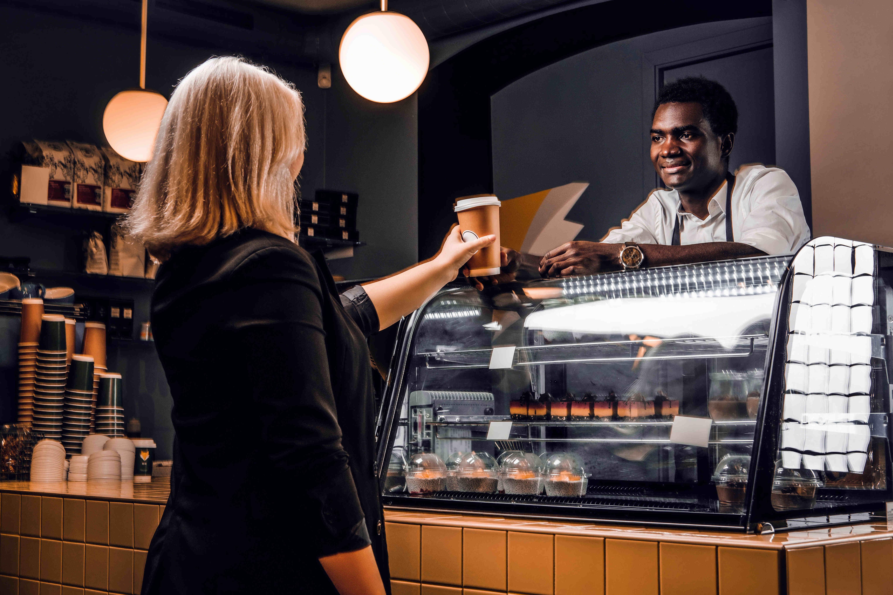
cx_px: 446
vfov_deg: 25.5
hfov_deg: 37.5
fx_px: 1315
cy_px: 298
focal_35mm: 53
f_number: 6.4
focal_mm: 35
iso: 200
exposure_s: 1/30
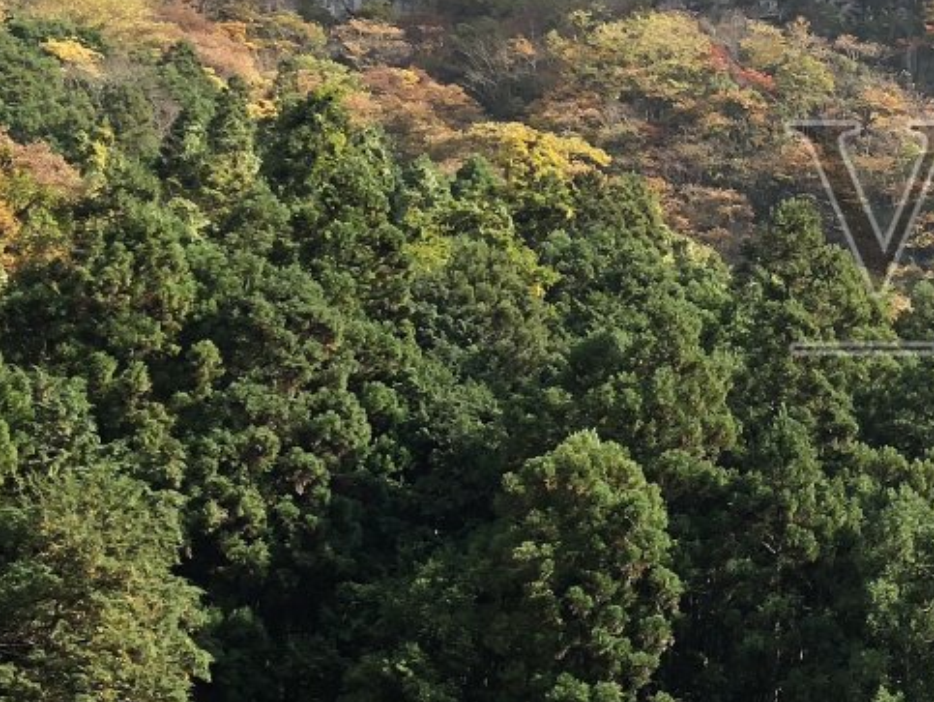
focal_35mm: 96
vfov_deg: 15.4
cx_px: 1112
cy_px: 253
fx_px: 2592
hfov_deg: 19.3
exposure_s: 1/676
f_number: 1.8
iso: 20
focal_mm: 3.99
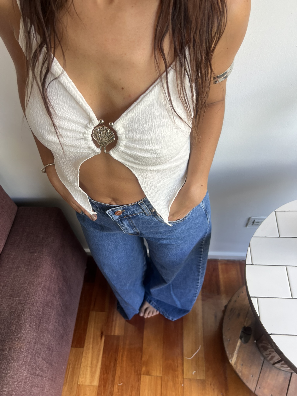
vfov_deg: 67.3
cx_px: 148
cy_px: 198
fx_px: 297
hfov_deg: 53.1
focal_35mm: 26
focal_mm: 5.7
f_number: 1.5
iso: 64
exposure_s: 1/121
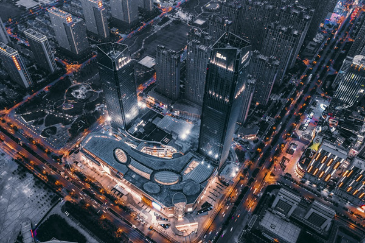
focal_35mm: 28
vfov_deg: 46.3
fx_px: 284
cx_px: 182
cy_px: 122
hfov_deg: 65.5
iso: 200
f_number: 4
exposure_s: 1/2.5
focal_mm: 10.26
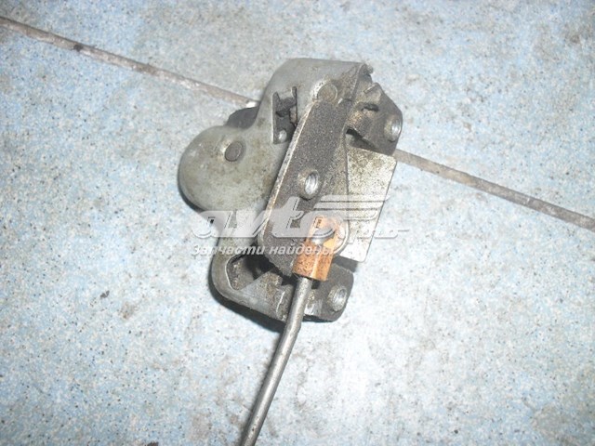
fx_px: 602
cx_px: 298
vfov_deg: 40.7
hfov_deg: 52.6
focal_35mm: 35
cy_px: 223
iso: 200
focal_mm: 6.3
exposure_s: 1/45
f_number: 3.2
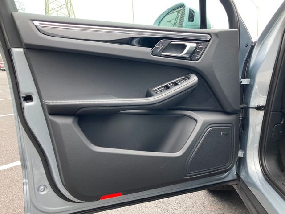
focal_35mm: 28
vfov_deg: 49.7
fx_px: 231
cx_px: 142
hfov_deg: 63.4
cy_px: 107
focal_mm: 3.99
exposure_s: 1/121
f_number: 1.8
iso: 20
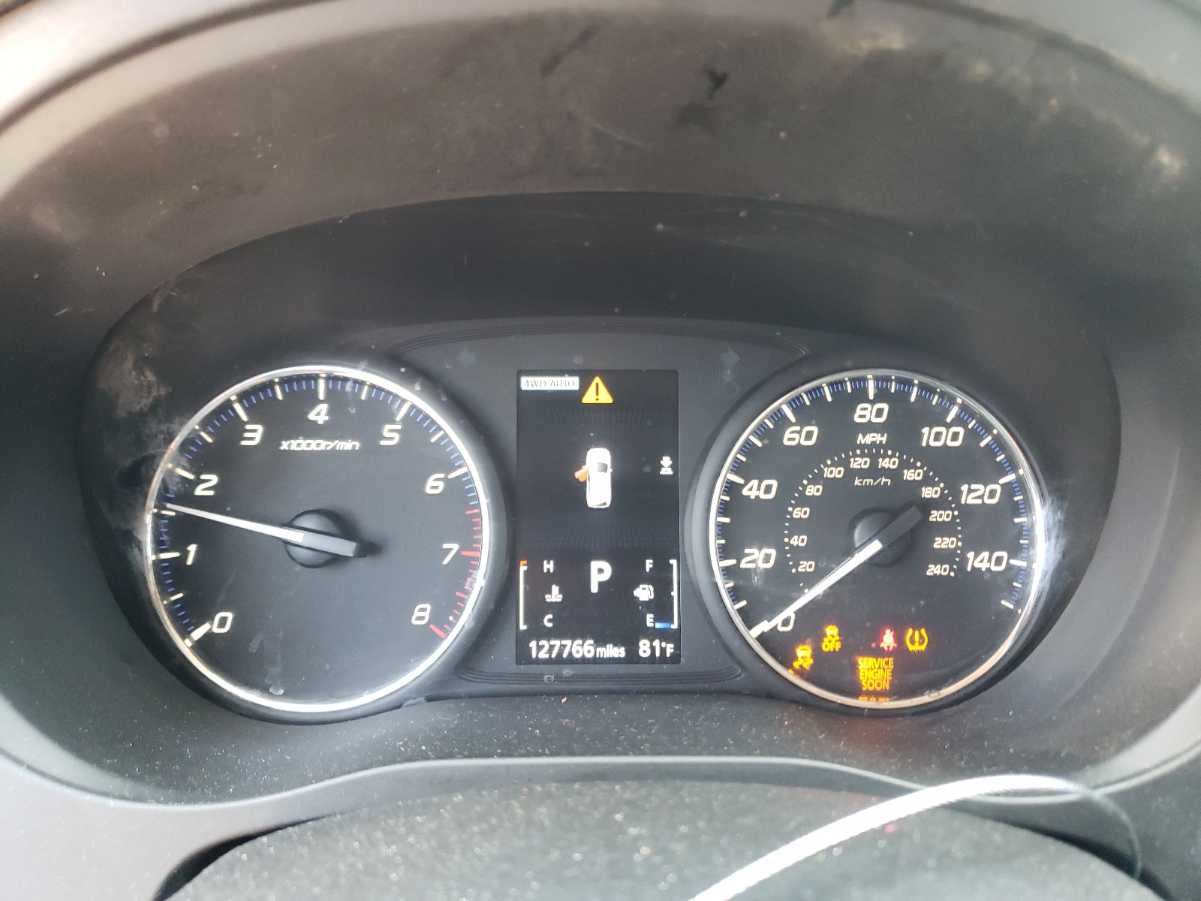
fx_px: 902
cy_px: 450
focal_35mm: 26
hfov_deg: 67.3
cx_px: 600
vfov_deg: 53.1
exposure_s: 1/60.2
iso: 255
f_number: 1.5
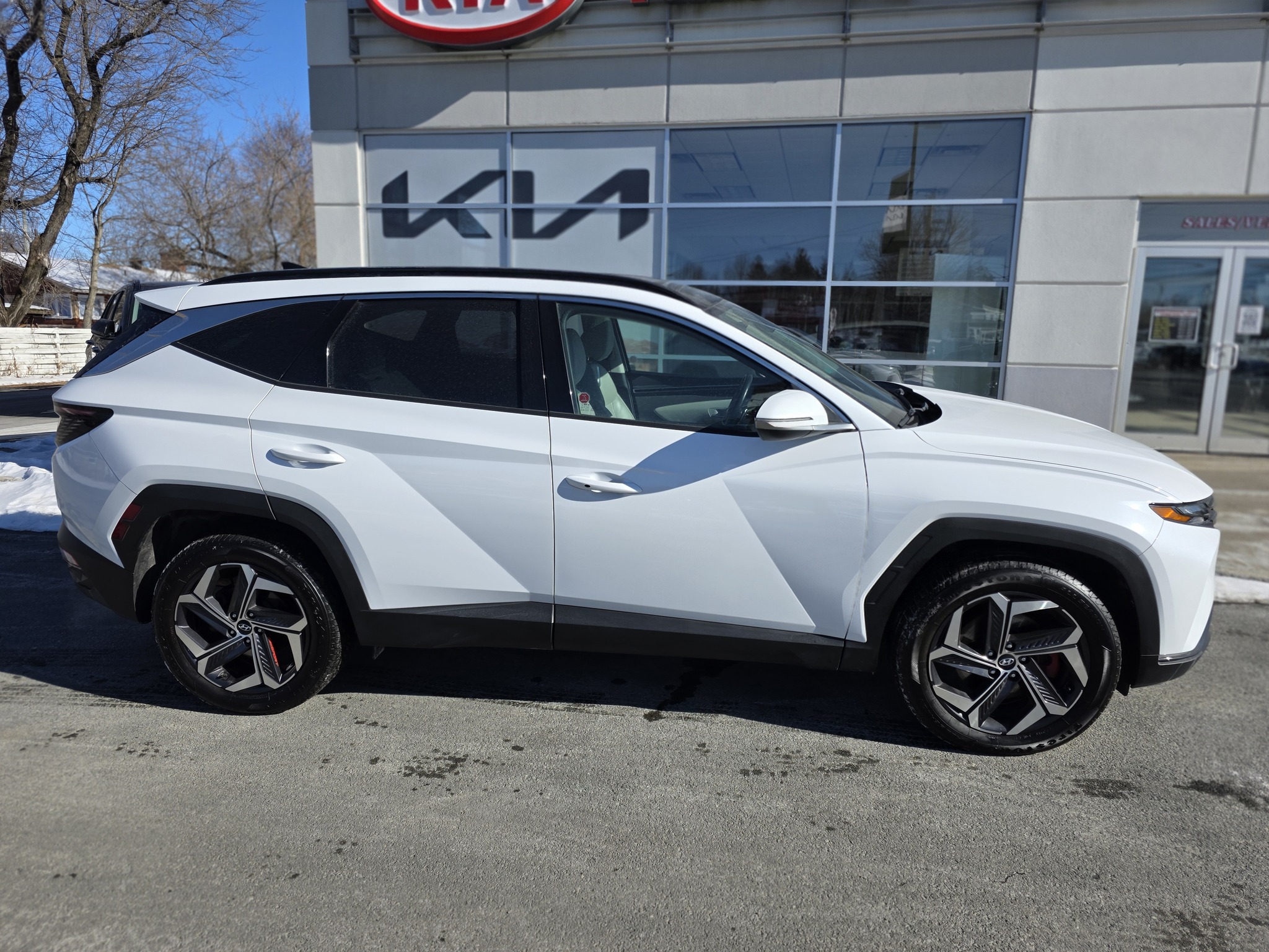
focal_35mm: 23
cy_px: 476
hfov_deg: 73.9
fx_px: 843
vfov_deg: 58.9
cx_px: 634
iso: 80
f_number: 1.7
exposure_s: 1/7061
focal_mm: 6.3
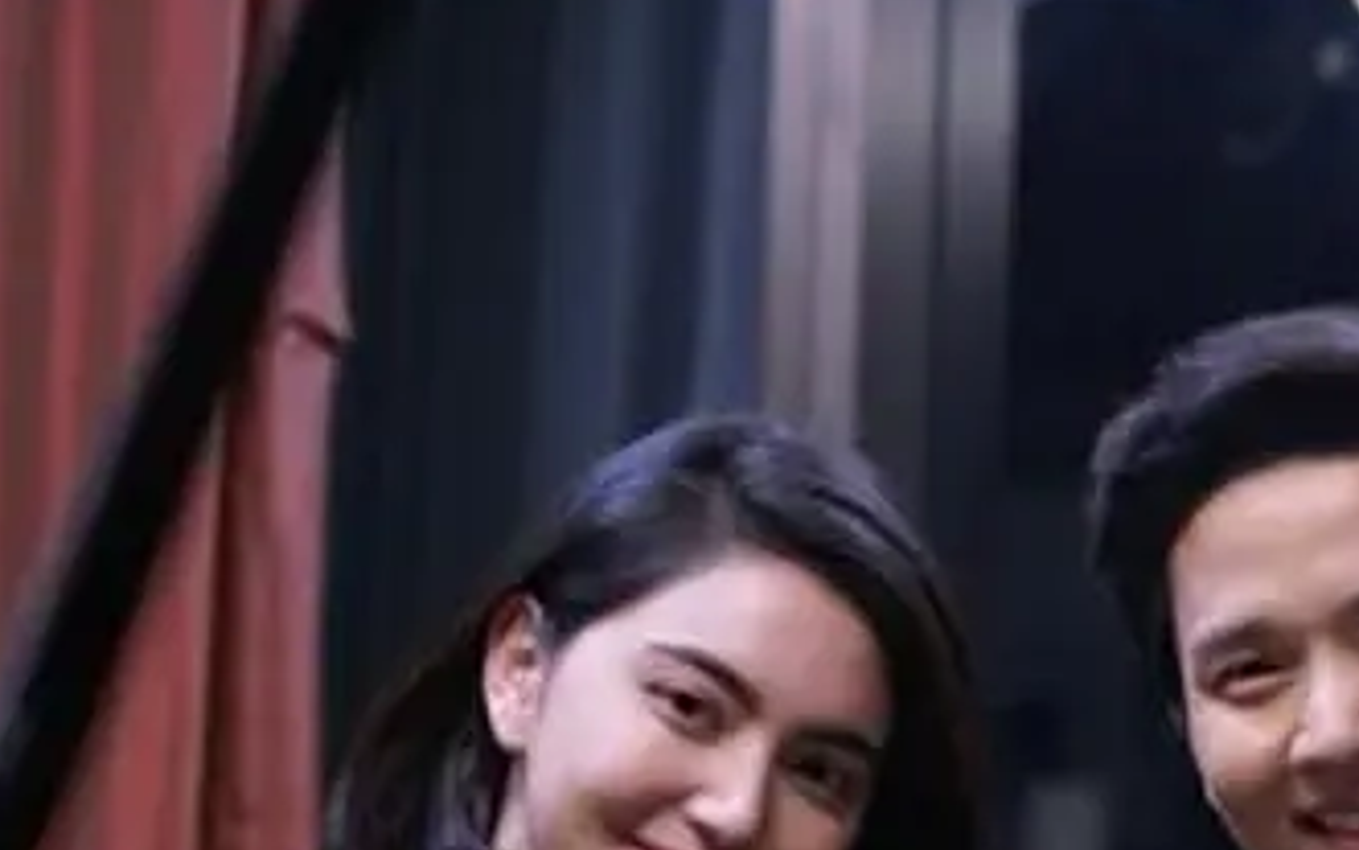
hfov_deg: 17.1
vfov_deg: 10.8
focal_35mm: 120
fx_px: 4445
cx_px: 1252
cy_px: 912
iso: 5000
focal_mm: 50
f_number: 2.2
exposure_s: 1/100
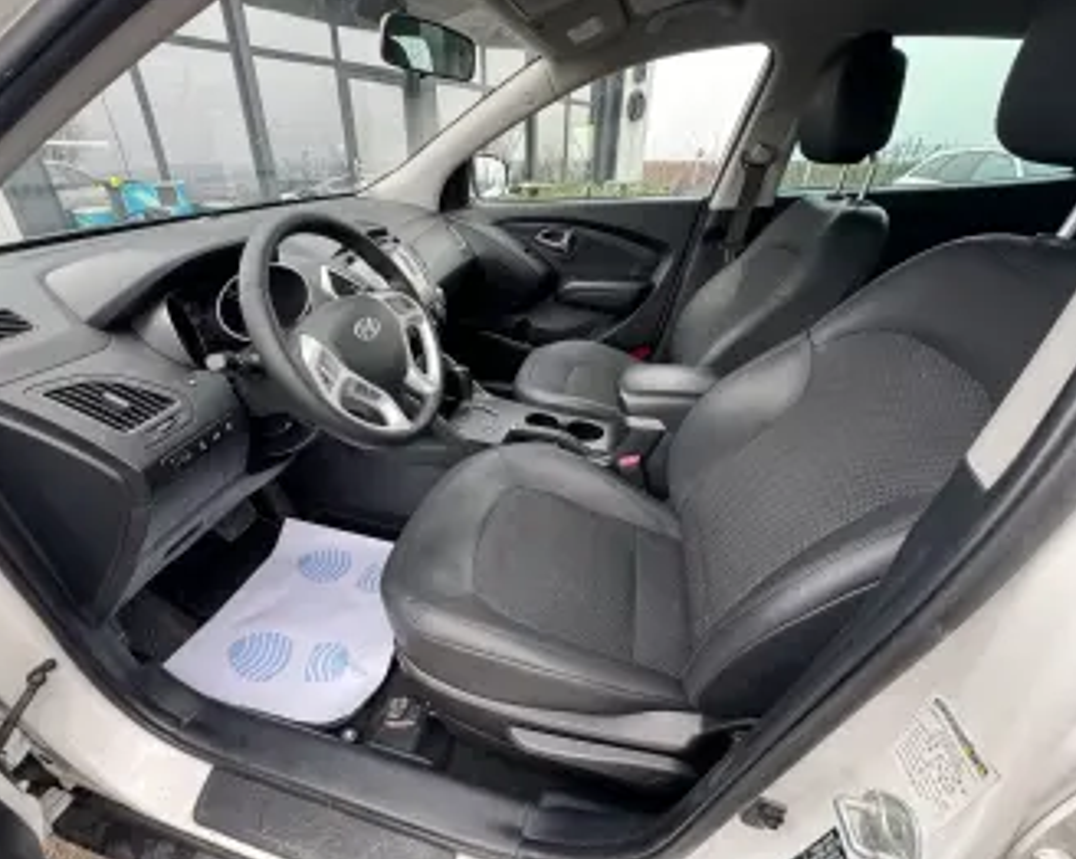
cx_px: 499
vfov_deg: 84.0
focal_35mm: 15
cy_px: 430
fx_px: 477
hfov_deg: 96.7
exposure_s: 1/99
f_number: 2.2
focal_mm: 2.22
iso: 160
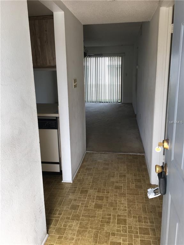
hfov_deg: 48.2
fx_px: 206
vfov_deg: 61.7
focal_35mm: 29
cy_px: 122
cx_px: 92
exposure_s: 1/120
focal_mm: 4.15
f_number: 2.2
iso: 32
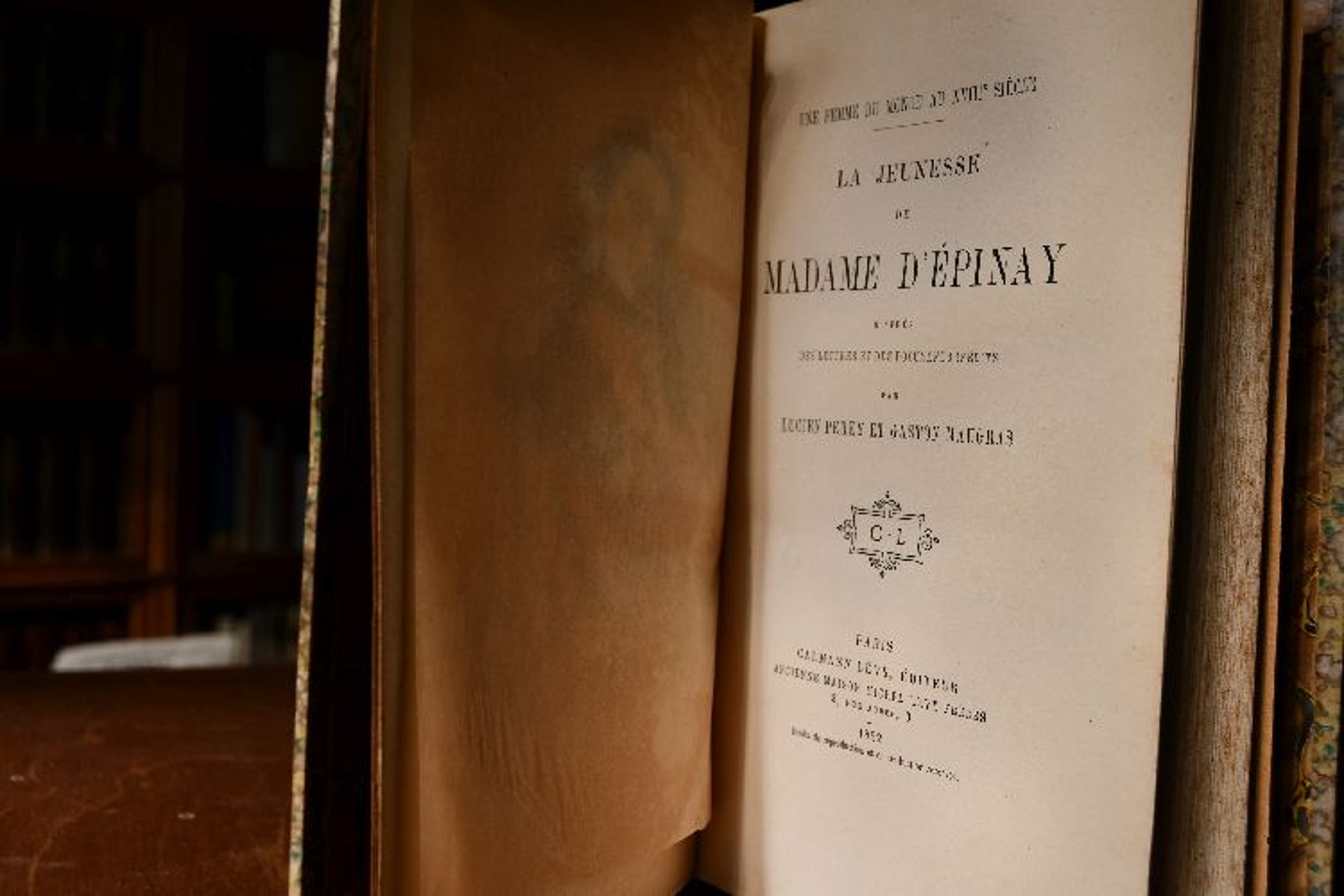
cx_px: 672
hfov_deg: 46.4
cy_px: 448
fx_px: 1568
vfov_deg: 31.9
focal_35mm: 42
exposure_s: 1/250
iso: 110
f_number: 8
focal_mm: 28
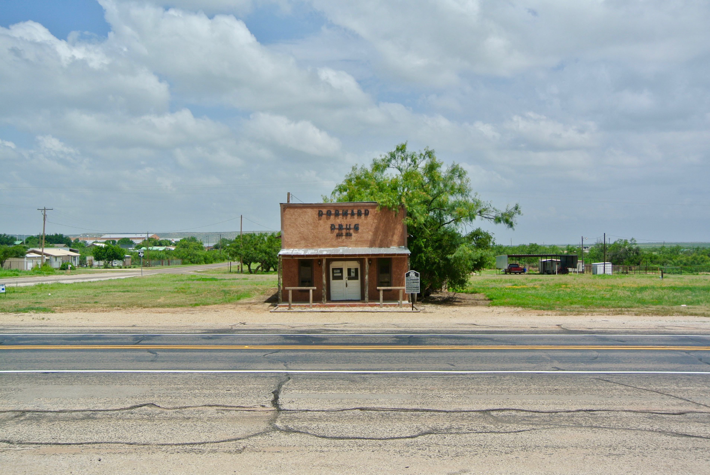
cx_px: 355
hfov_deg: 47.4
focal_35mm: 41
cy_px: 238
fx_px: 809
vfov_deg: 32.7
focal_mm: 15.2
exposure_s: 1/1000
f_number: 5
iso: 100
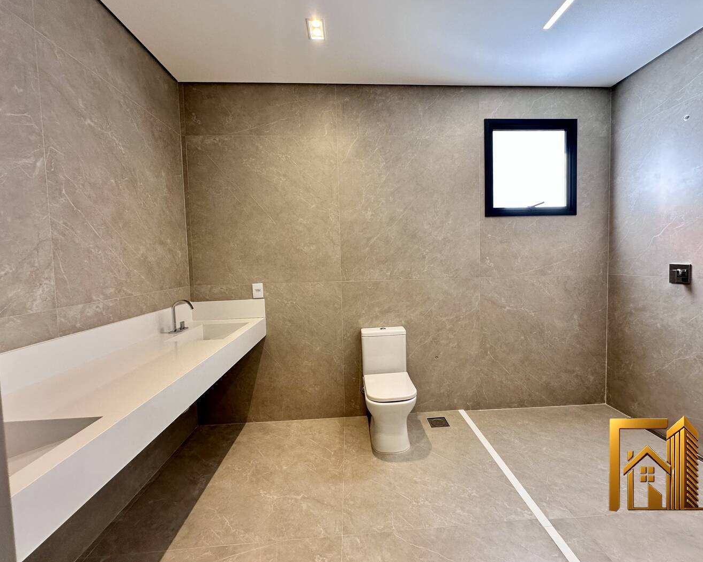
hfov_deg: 96.7
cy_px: 276
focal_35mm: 15
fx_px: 312
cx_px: 368
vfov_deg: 84.0
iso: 100
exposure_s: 1/60
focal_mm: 2.22
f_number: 2.2
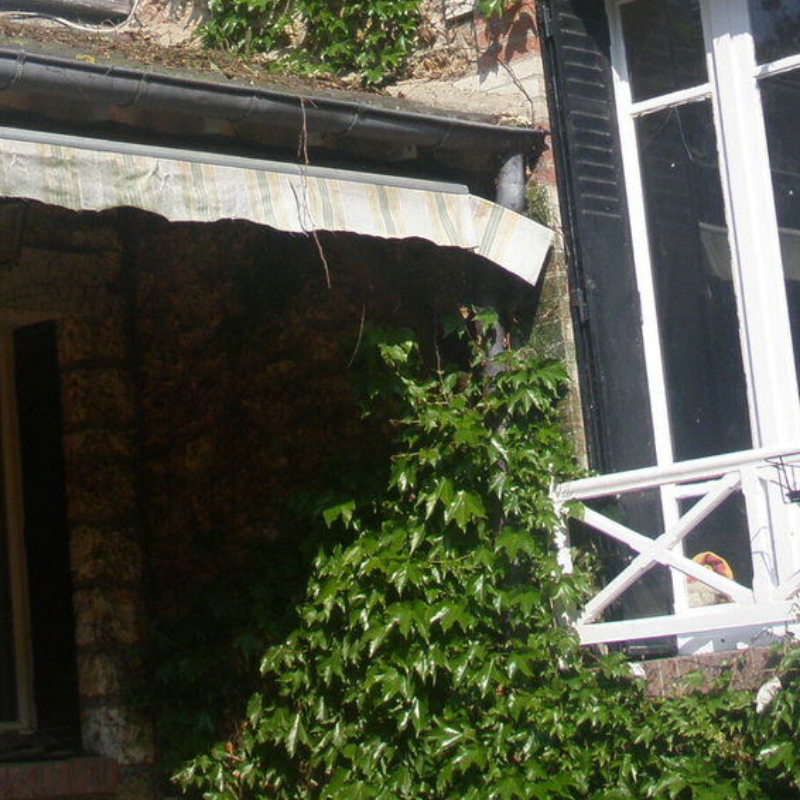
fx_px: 2484
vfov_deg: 17.9
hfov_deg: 18.3
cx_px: 274
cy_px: 30
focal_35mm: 95
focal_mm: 6.7
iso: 50
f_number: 3.5
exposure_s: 1/320
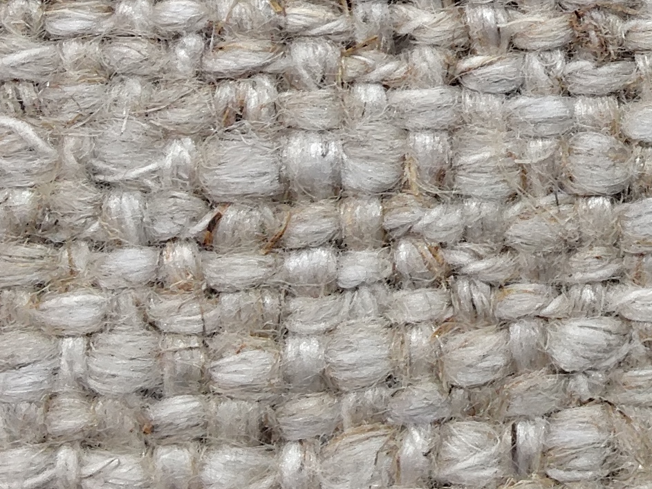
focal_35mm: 90
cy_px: -153
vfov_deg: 15.6
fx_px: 1695
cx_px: 708
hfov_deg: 20.8
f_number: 2
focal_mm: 2.78
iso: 160
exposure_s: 1/50
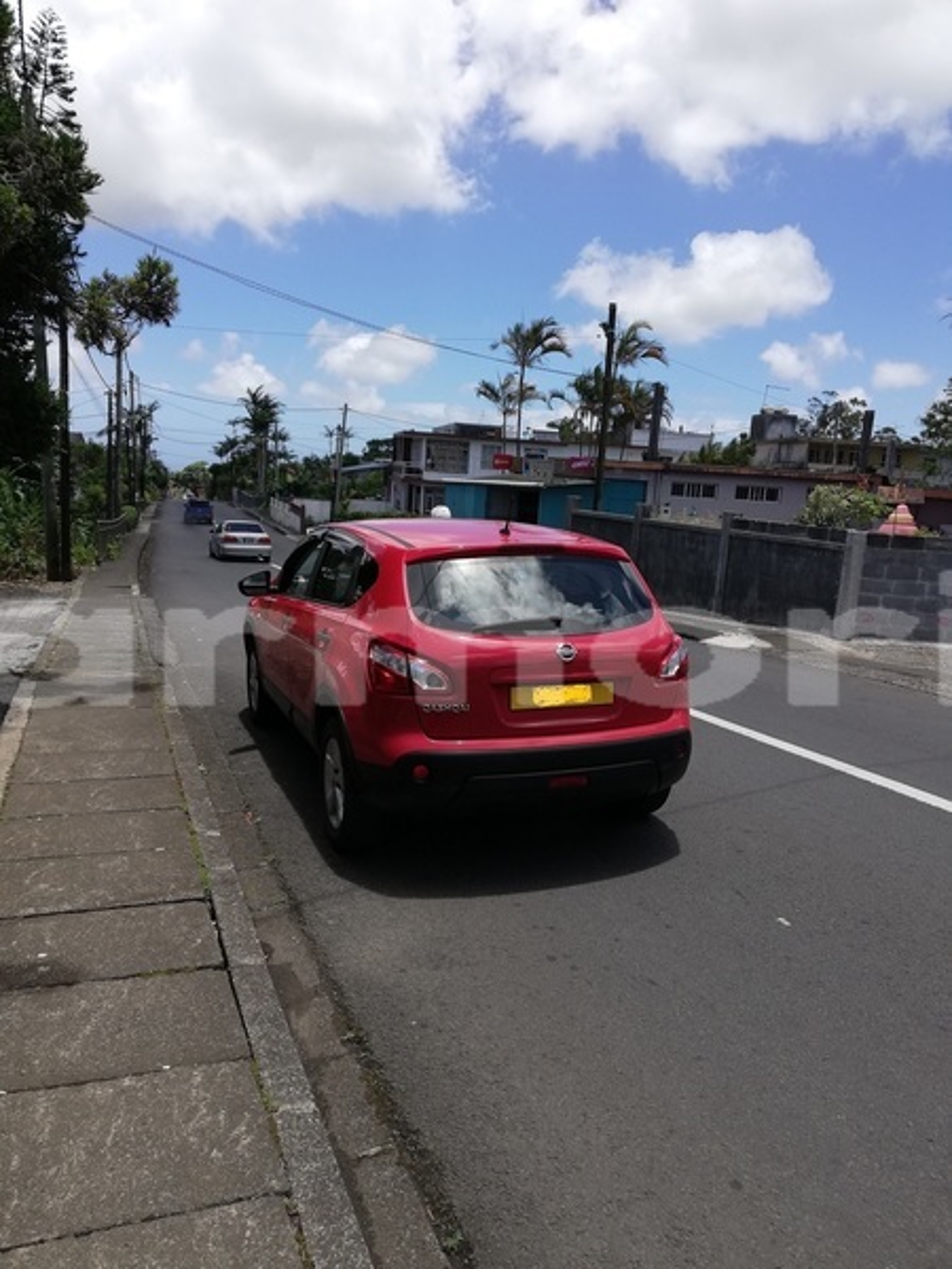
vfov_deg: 65.3
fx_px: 990
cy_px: 634
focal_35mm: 27
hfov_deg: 51.4
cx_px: 476
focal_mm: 3.81
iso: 50
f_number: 2.2
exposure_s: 1/1174
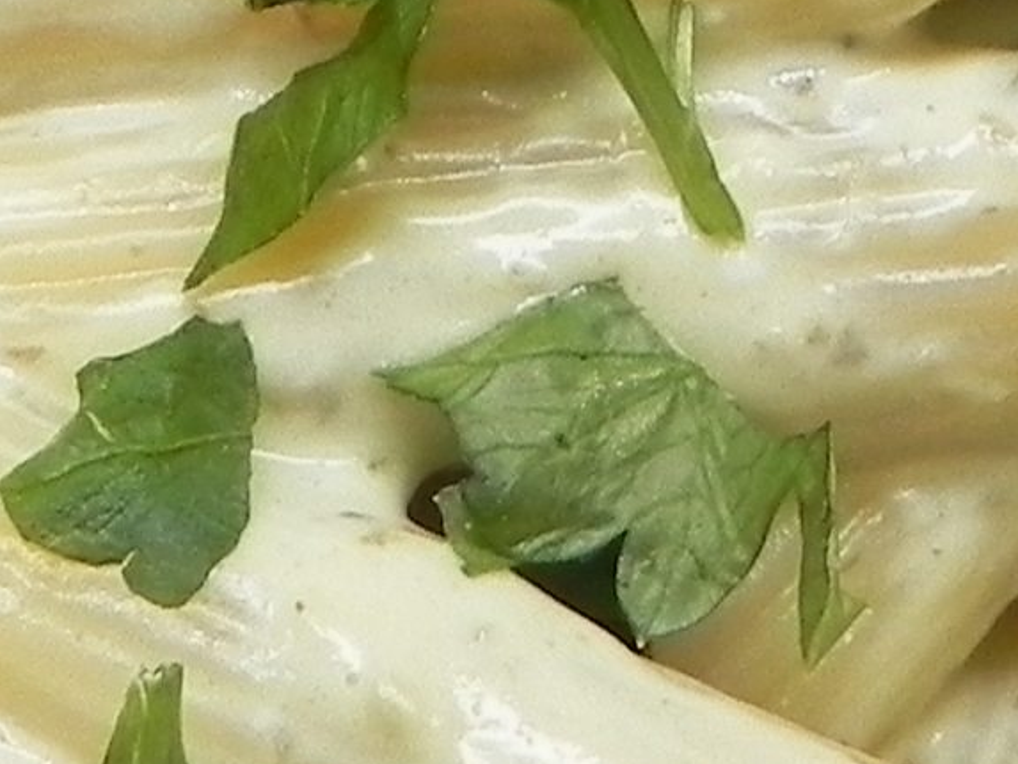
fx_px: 6177
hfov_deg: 9.4
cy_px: -421
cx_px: 510
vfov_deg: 7.0
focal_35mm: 210
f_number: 3.5
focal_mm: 5.9
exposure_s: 1/36.4
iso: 160
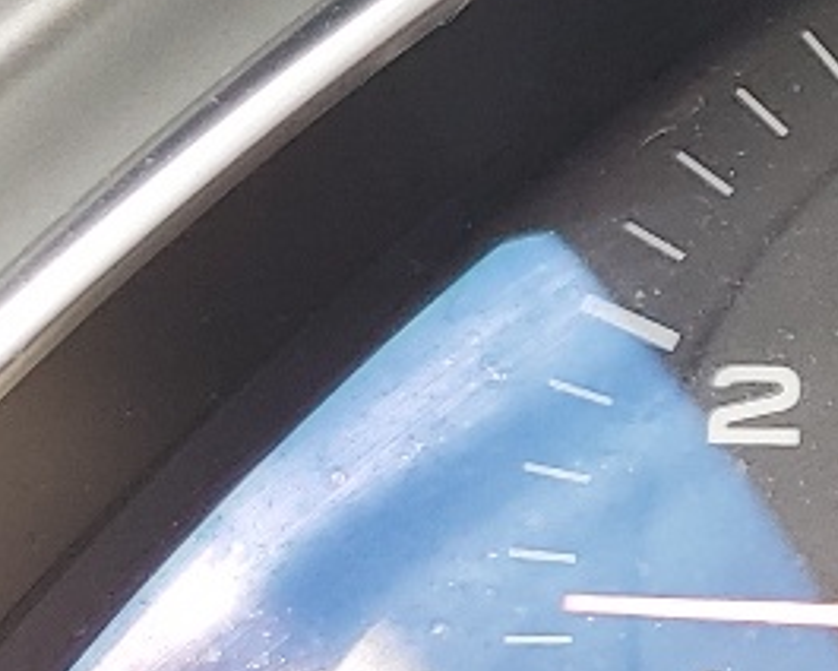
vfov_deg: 10.1
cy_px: 582
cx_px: 2520
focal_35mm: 153
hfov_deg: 9.7
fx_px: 3795
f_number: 1.5
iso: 50
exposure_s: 1/250
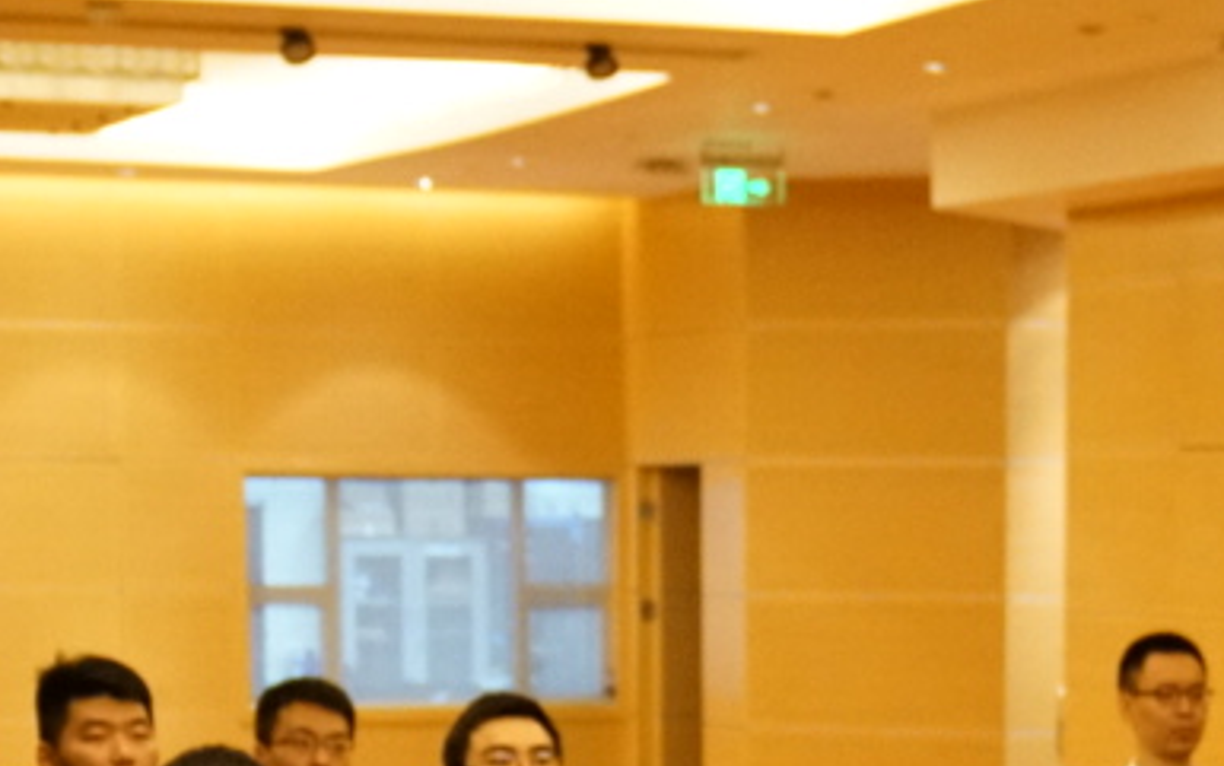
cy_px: 1405
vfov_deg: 9.1
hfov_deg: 15.1
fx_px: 4572
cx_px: 1090
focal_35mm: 137
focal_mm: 32
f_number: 2.8
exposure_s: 1/160
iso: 6400
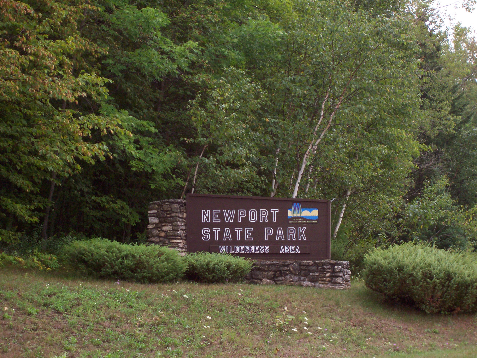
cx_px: 238
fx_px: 1406
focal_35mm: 102
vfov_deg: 14.5
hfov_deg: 19.3
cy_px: 179
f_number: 4.6
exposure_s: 1/157
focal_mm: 16.8
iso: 140
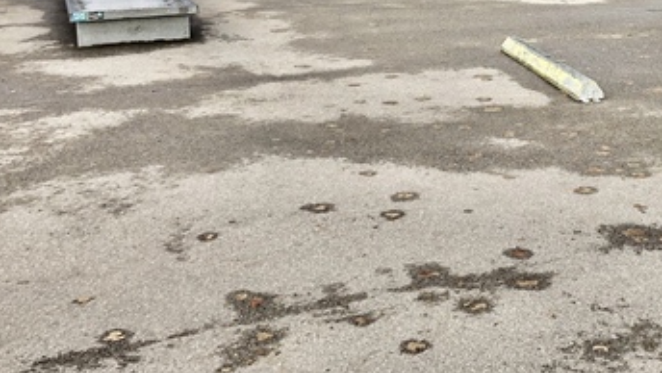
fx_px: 913
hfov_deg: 38.1
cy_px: 12
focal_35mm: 52
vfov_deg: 22.3
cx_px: 544
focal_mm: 3.99
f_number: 1.8
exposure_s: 1/238
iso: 20
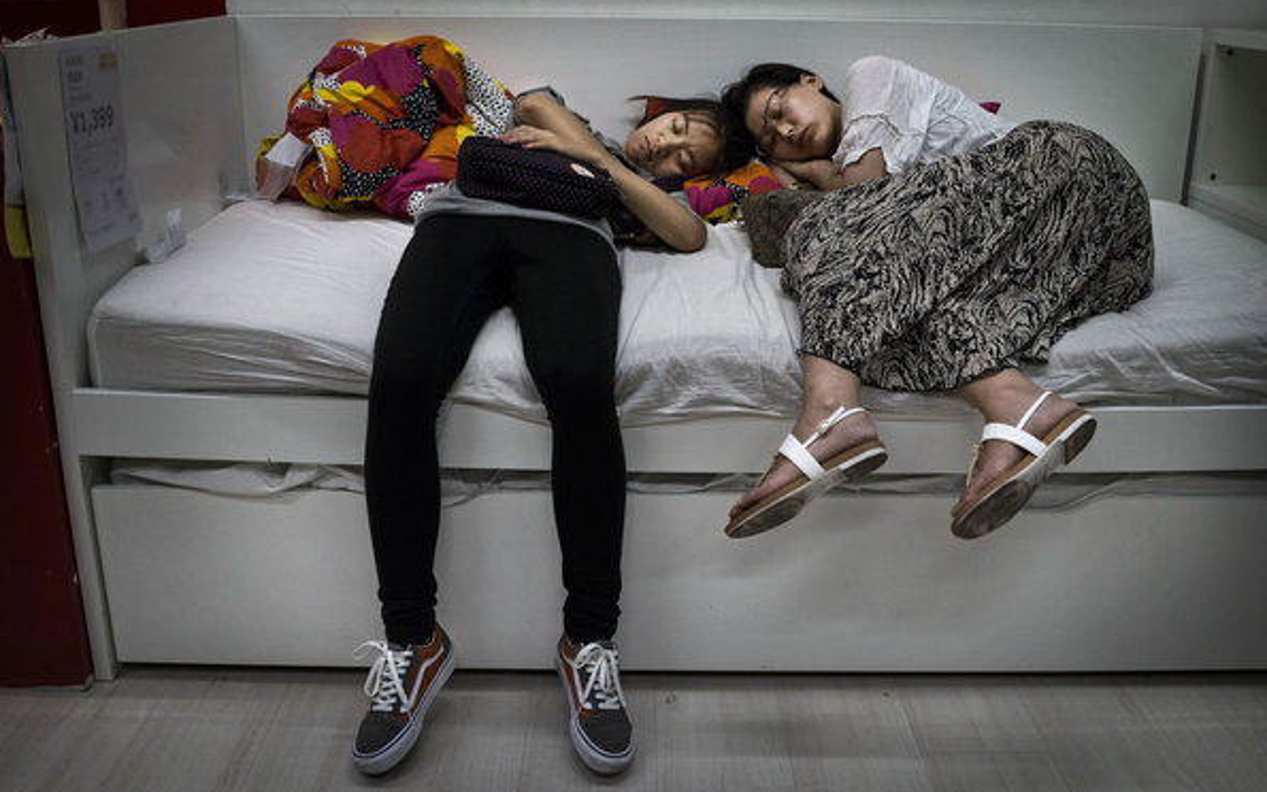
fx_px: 1243
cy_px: 381
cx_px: 632
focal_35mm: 36
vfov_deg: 35.3
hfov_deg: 54.0
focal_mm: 35
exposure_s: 1/320
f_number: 5
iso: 1600
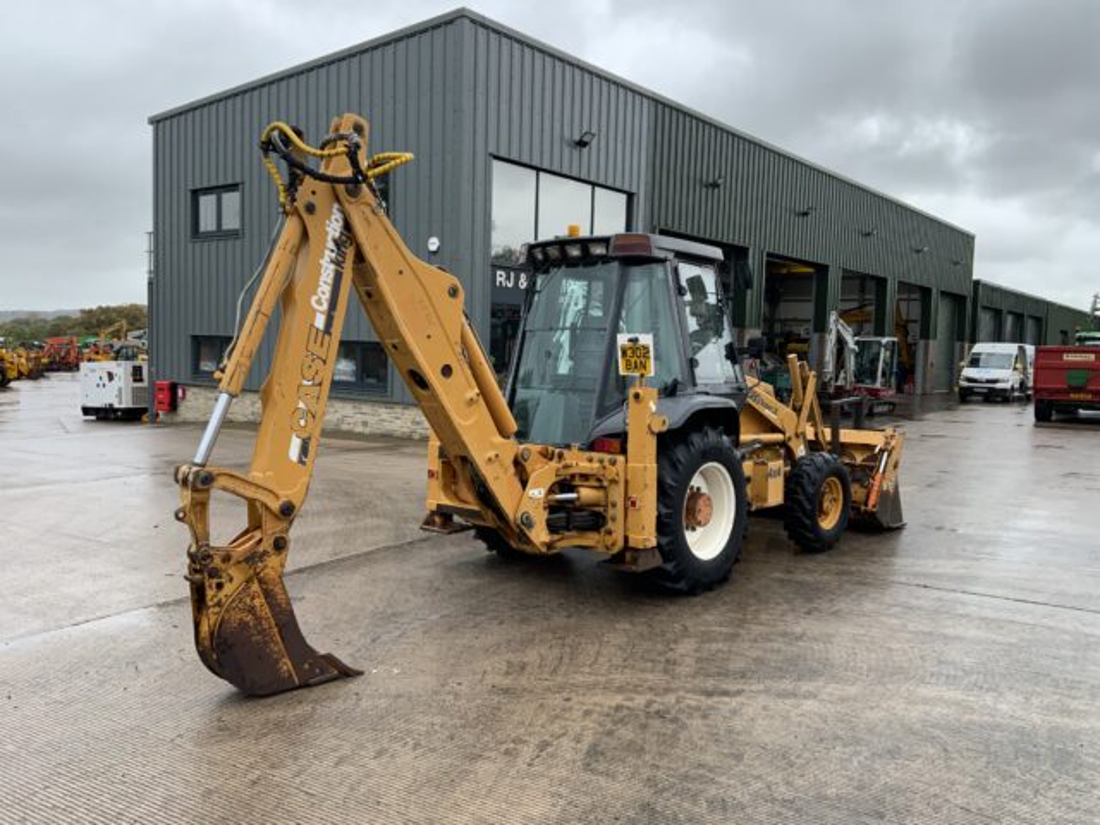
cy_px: 412
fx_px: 922
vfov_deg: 48.2
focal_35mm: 29
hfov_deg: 61.7
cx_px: 550
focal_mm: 3
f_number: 1.8
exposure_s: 1/122
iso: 20
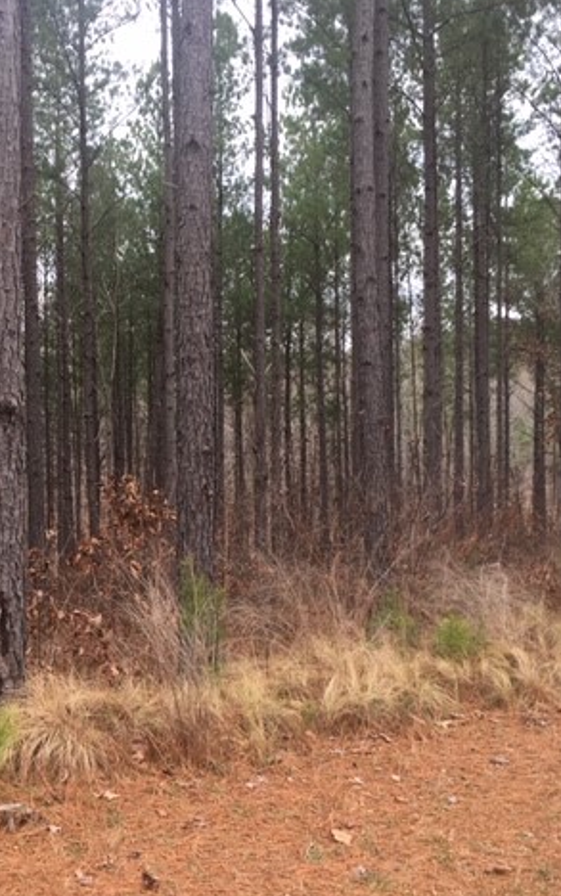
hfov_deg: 30.3
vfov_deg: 47.2
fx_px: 1026
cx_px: 172
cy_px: 442
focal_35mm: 42
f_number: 2.2
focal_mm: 4.15
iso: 25
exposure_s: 1/136
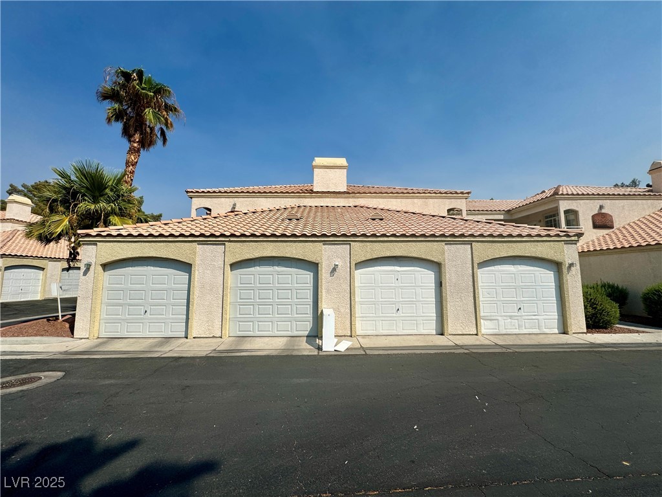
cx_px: 331
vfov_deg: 85.7
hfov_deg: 102.1
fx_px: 268
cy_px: 248
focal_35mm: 14
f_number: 2.2
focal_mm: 2.22
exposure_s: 1/4926
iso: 40
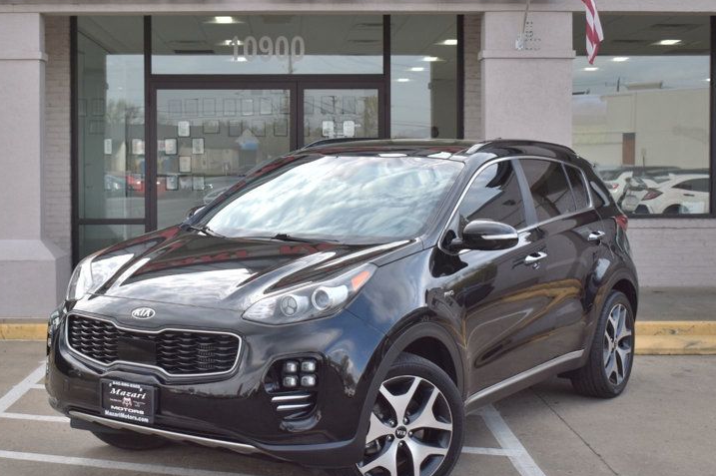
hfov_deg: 33.3
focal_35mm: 60
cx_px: 294
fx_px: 1192
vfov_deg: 22.6
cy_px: 213
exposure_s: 1/640
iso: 200
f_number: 4.2
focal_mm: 28
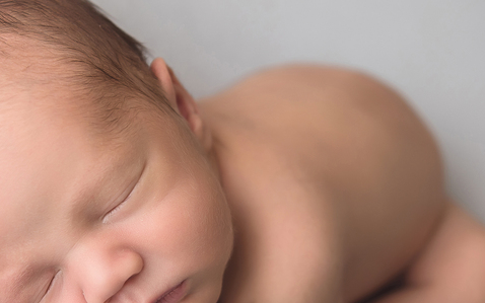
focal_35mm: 87
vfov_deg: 15.0
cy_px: 170
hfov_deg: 23.8
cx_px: 188
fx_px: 1150
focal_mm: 34
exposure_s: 1/160
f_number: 2.8
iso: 100
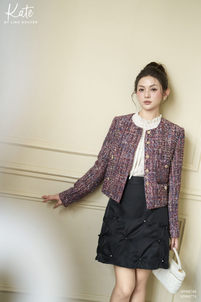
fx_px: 419
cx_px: 100
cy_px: 151
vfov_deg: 39.6
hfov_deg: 27.0
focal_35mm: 50
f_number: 3.2
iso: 400
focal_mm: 50
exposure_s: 1/160
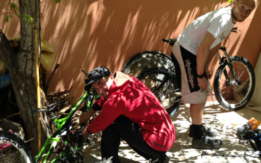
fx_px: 348
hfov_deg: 41.0
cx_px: 140
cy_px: 81
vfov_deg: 26.3
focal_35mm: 49
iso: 50
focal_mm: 4.13
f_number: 2.4
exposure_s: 1/343
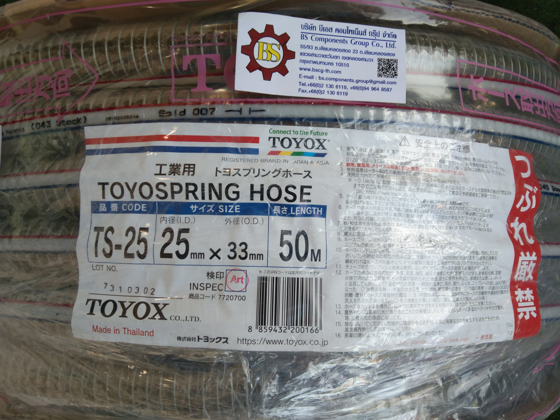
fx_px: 485
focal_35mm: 30
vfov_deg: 46.8
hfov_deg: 60.0
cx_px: 280
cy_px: 210
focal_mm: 3.65
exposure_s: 1/100
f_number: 2.2
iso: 118
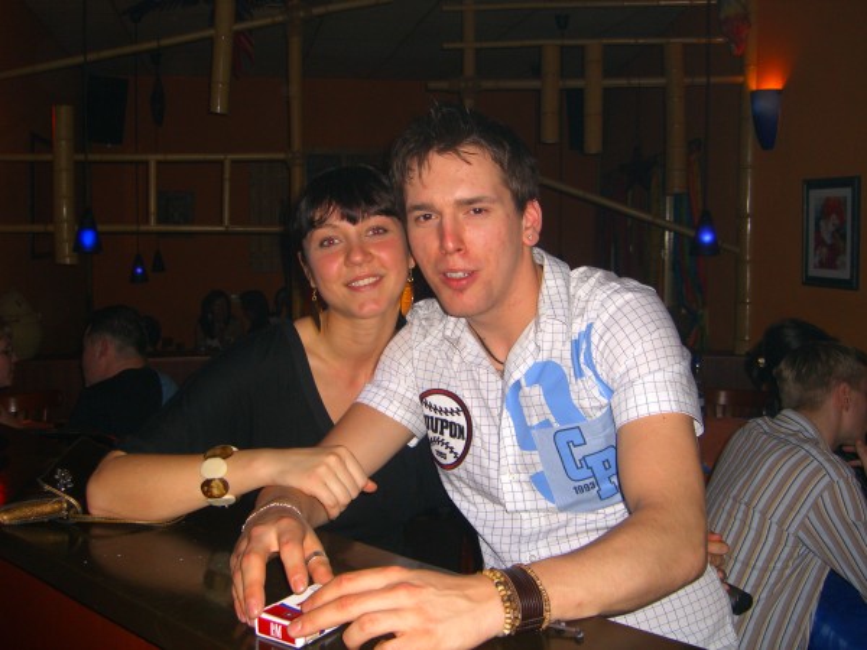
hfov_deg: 49.0
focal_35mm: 38
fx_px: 952
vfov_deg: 37.7
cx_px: 434
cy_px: 325
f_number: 2.8
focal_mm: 7.9
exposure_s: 1/60
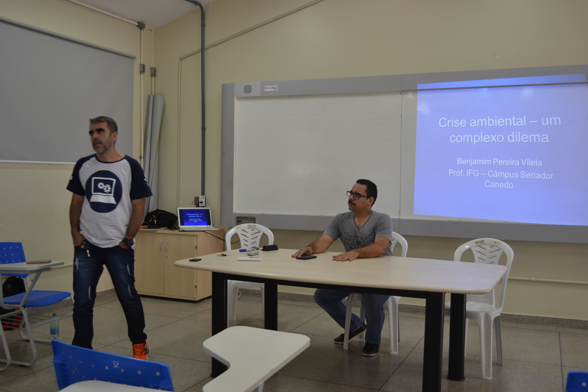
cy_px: 196
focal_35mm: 33
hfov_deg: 57.2
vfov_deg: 40.0
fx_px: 539
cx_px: 294
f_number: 4
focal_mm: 22
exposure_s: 1/50
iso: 400
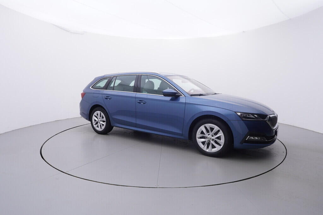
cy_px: 108
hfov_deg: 77.3
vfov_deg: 56.2
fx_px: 202
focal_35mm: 22
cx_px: 162
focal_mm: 15
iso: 200
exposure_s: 1/80
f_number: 5
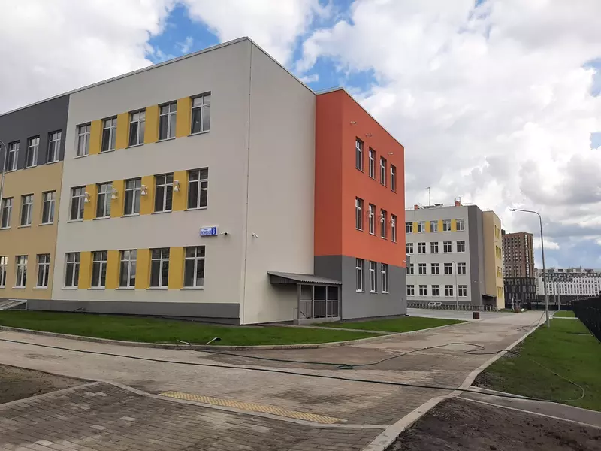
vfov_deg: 53.1
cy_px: 226
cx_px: 300
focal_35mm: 26
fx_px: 451
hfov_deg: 67.3
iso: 40
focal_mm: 3.93
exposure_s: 1/2770
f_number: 1.7
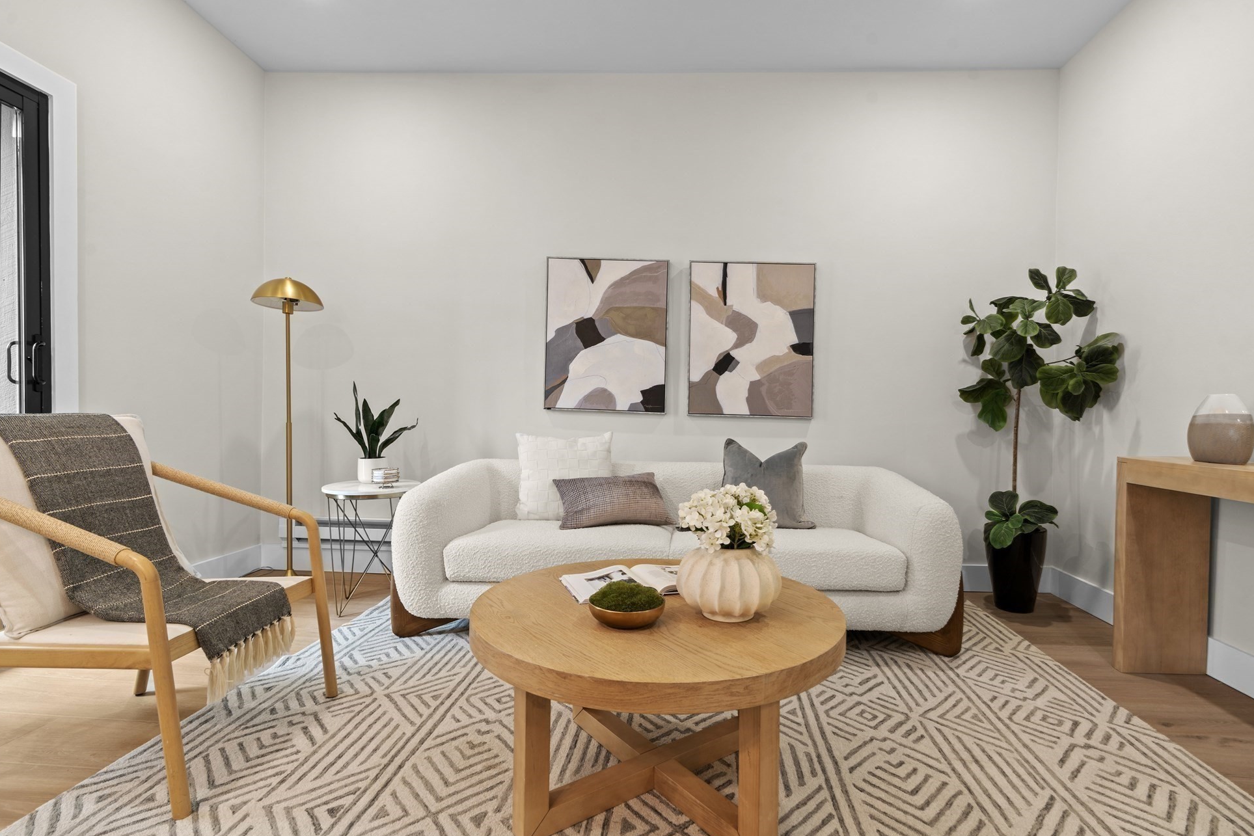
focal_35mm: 17
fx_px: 592
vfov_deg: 70.4
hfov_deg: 93.2
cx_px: 657
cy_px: 433
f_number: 9
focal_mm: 16
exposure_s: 2.5
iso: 200
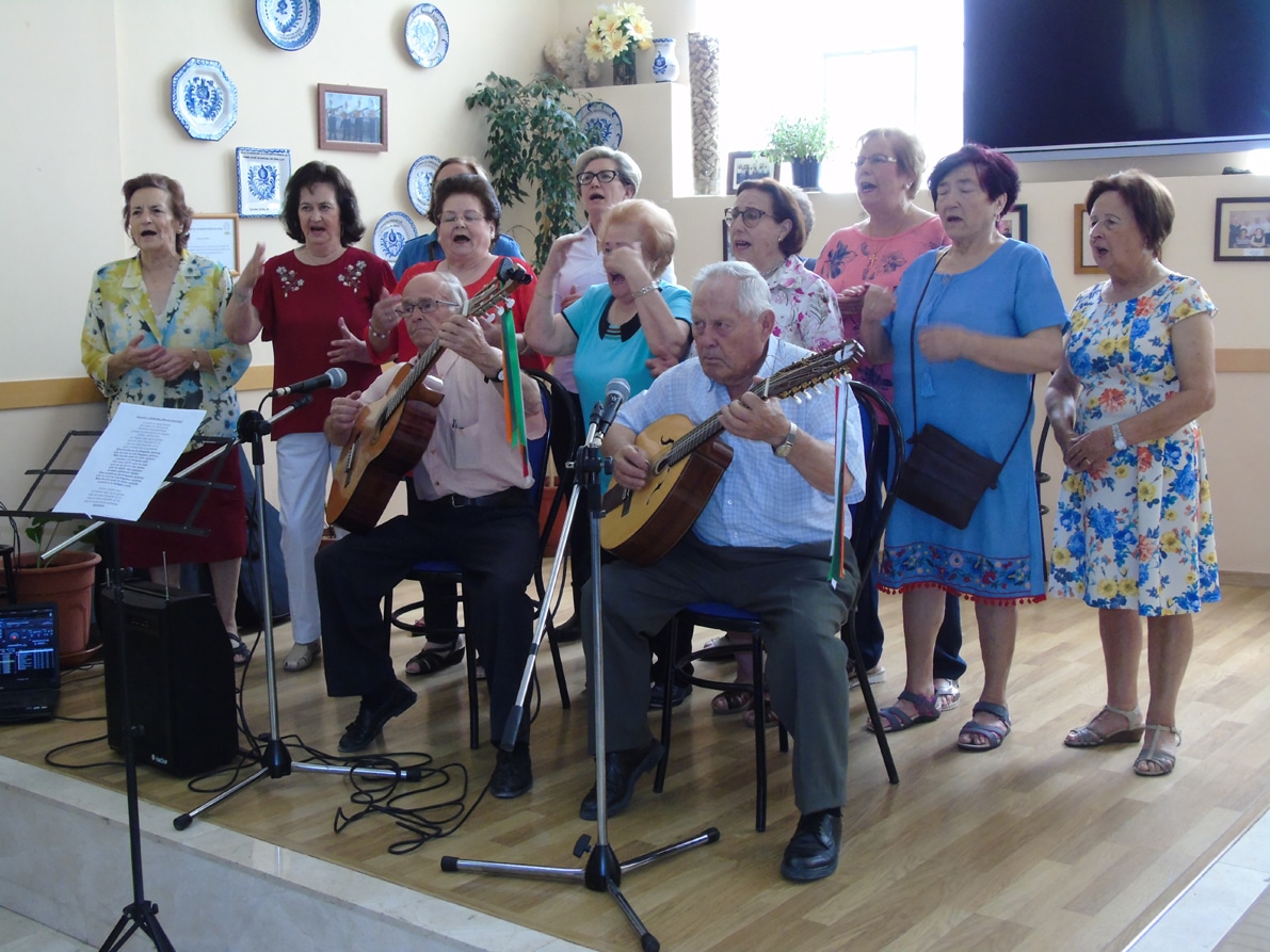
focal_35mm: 40
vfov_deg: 36.0
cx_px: 635
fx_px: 1467
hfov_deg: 46.8
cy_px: 476
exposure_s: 1/50
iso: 320
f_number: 3.9
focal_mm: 7.1
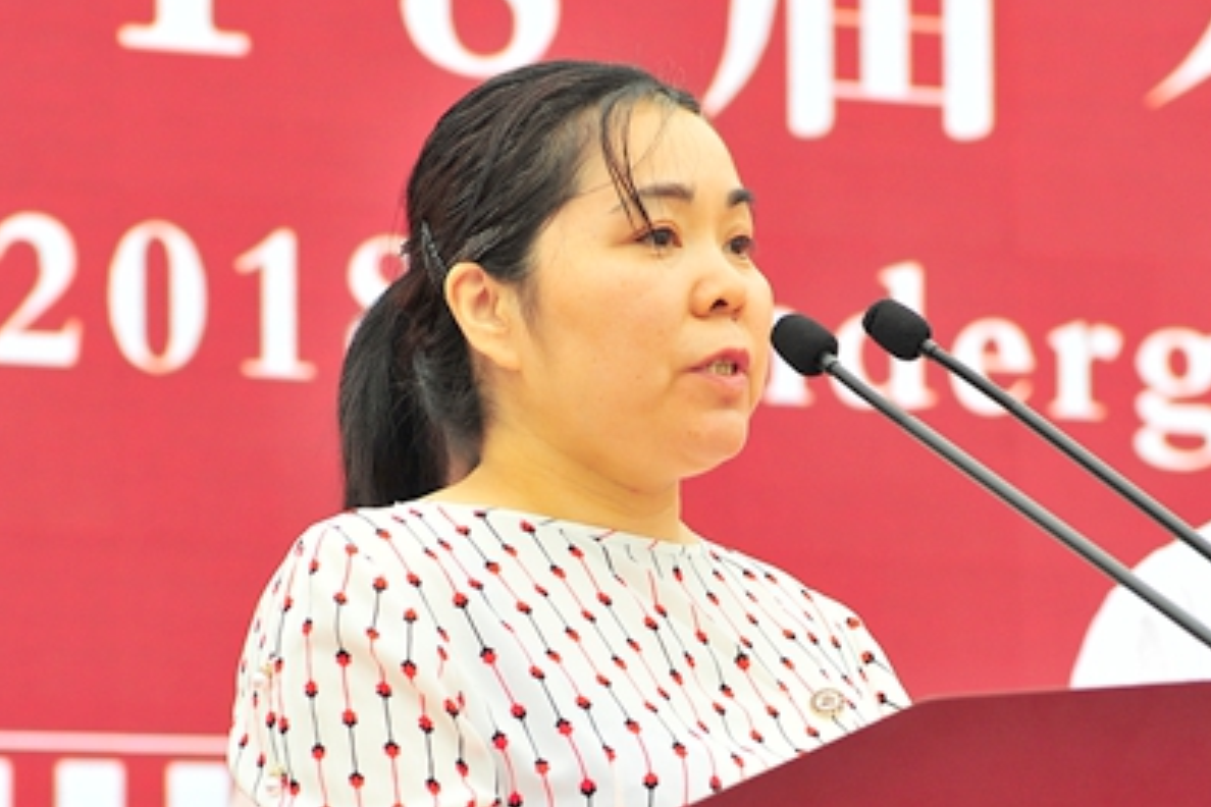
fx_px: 3565
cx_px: 755
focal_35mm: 106
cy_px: 501
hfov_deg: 19.2
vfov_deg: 12.9
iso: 200
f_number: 4
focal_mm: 70
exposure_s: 1/320
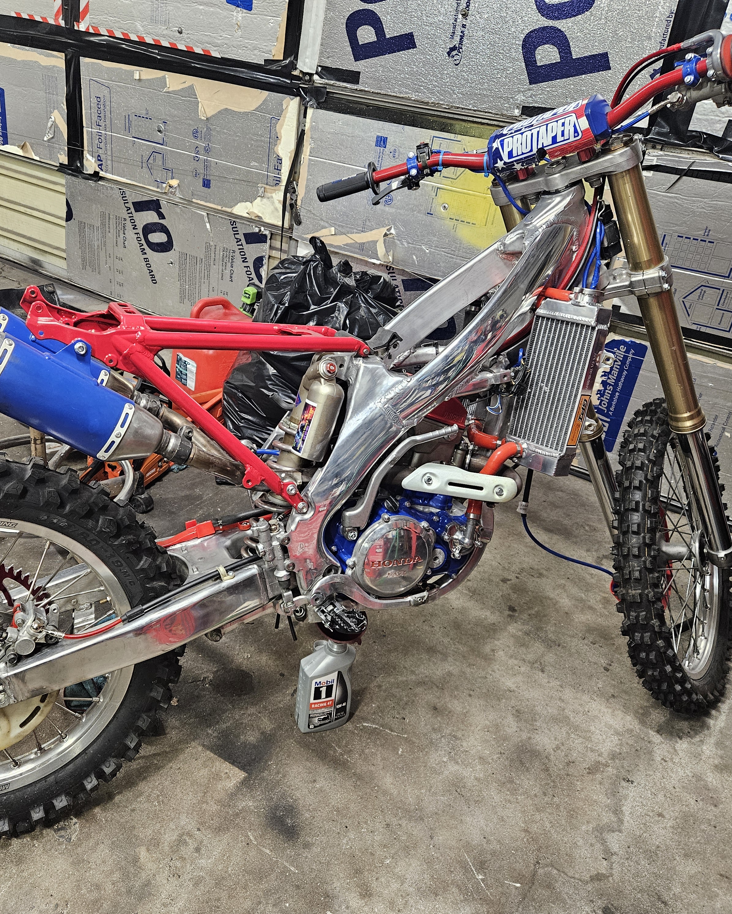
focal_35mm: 30
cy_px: 457
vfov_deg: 58.8
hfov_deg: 48.1
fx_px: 812
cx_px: 279
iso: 500
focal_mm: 5.4
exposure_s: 1/120
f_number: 1.8
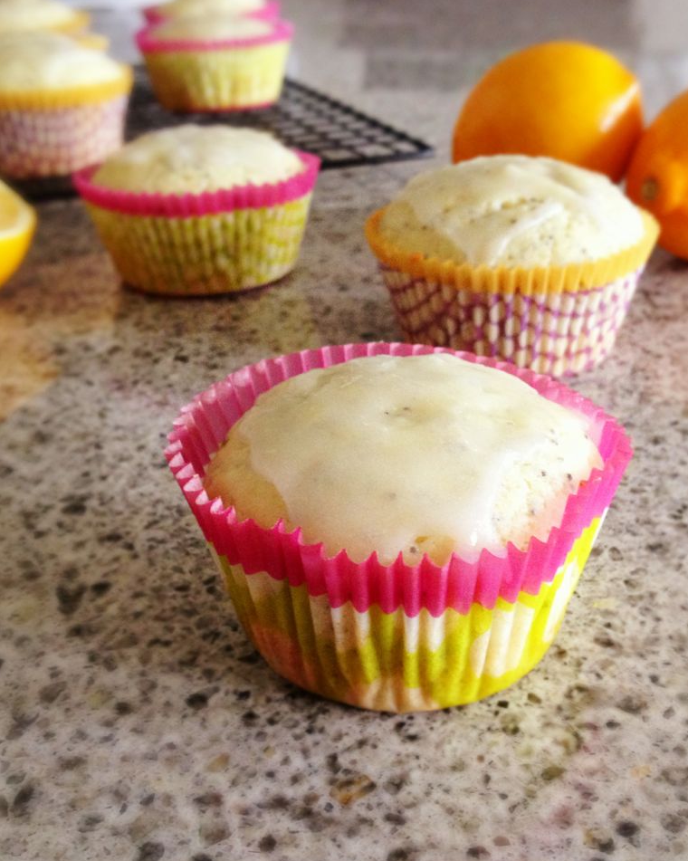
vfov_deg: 40.3
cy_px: 432
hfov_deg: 32.7
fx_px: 1172
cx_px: 405
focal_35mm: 46
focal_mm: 4.28
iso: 160
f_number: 2.4
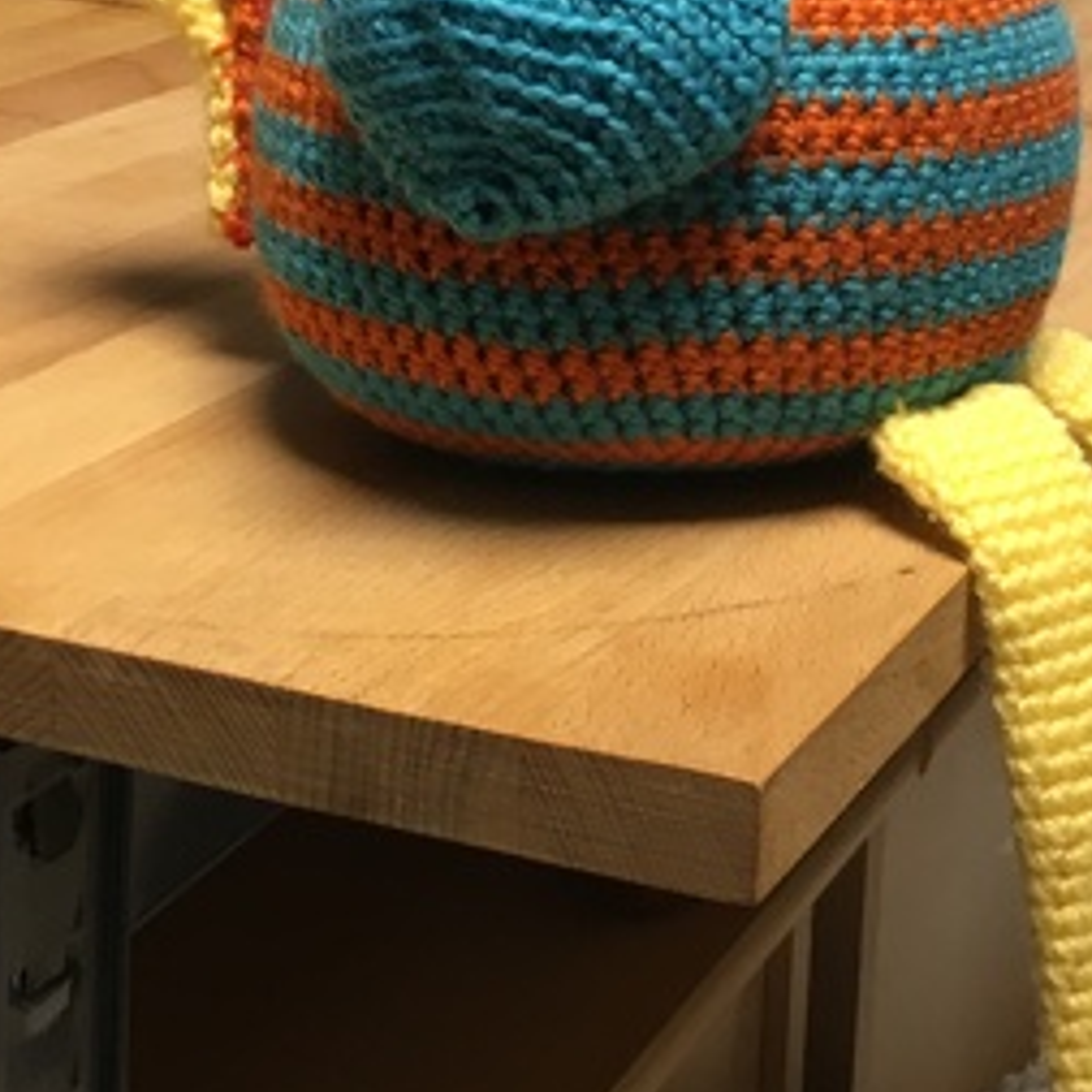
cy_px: 220
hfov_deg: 21.3
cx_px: 678
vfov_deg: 21.1
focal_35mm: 81
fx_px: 2891
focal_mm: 4.15
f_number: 2.2
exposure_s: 1/33
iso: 80
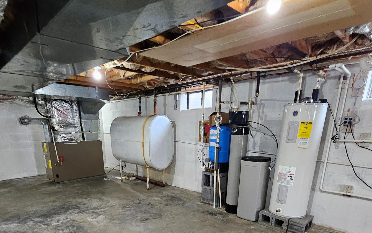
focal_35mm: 21
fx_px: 213
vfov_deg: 53.0
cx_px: 183
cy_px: 191
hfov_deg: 82.3
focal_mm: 1.74
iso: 400
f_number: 2.2
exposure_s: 1/30
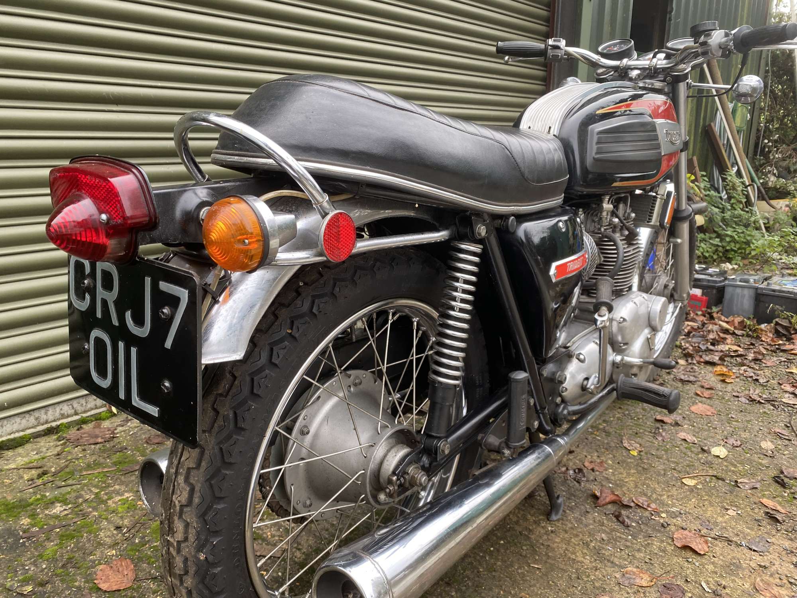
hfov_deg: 67.3
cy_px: 299
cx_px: 398
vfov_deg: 53.1
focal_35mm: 26
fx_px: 599
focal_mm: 4.25
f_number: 1.8
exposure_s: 1/121
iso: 80
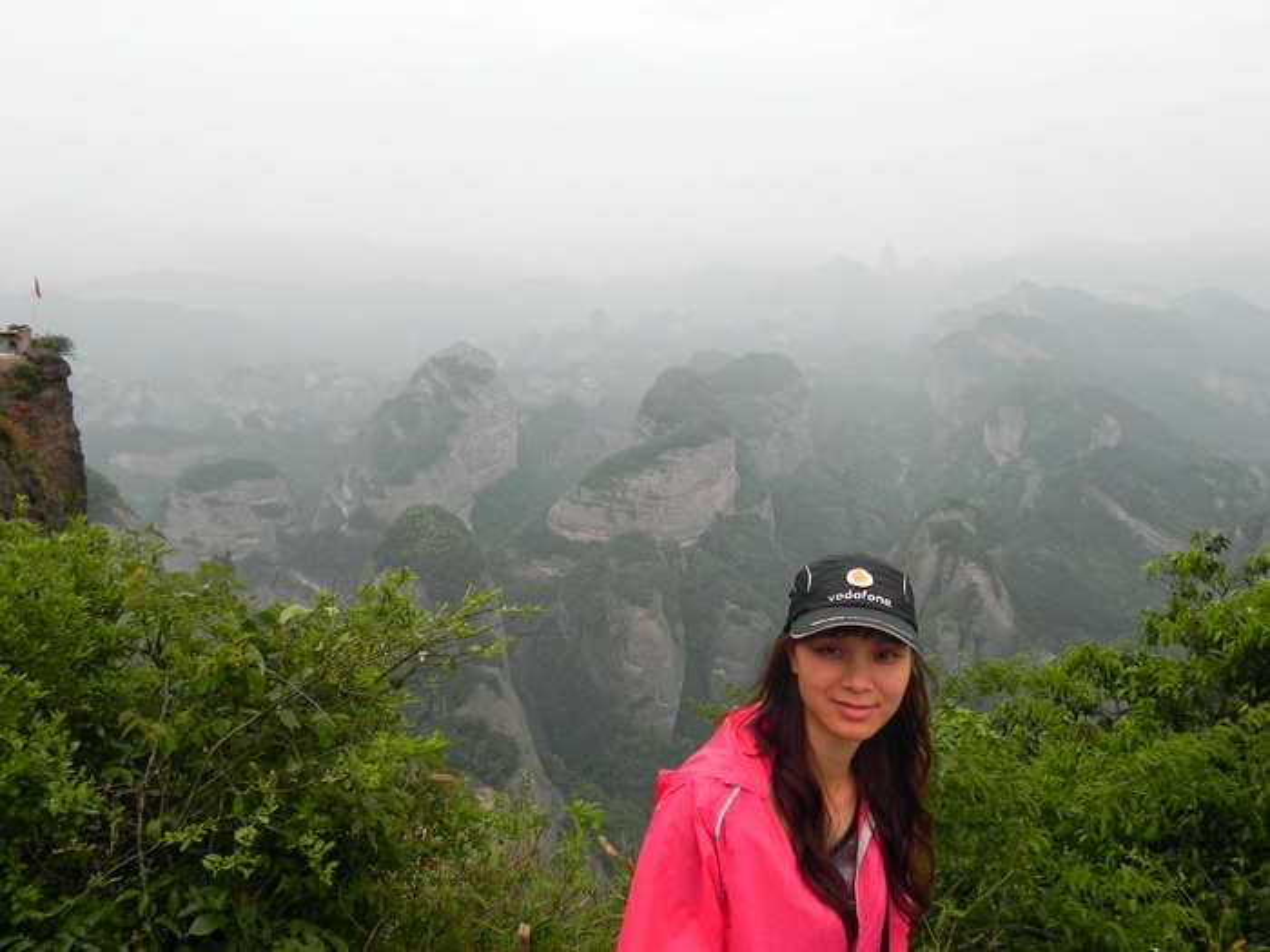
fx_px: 1211
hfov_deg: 55.4
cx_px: 635
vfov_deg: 42.9
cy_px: 476
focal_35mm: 33
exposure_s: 1/124
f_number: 4.5
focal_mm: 5.9
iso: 160
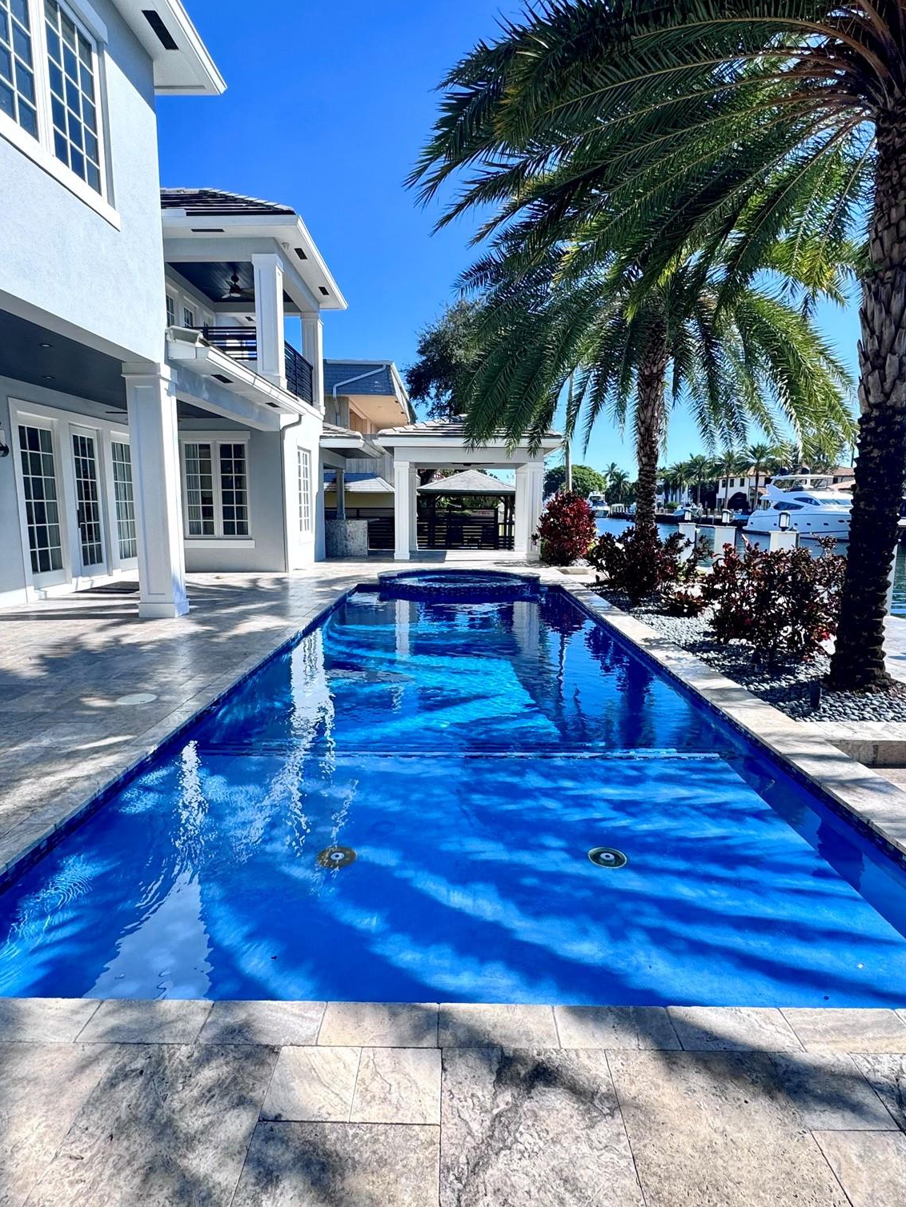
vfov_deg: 84.7
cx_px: 447
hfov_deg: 68.7
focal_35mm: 19
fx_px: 663
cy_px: 605
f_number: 2.2
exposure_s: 1/1217
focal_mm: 2.22
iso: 40
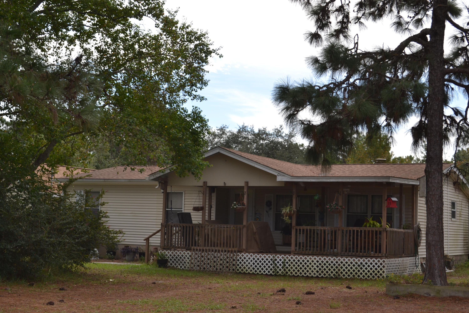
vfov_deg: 21.6
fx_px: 821
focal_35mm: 63
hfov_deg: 31.9
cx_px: 234
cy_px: 156
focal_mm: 42
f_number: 8
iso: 100
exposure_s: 1/200
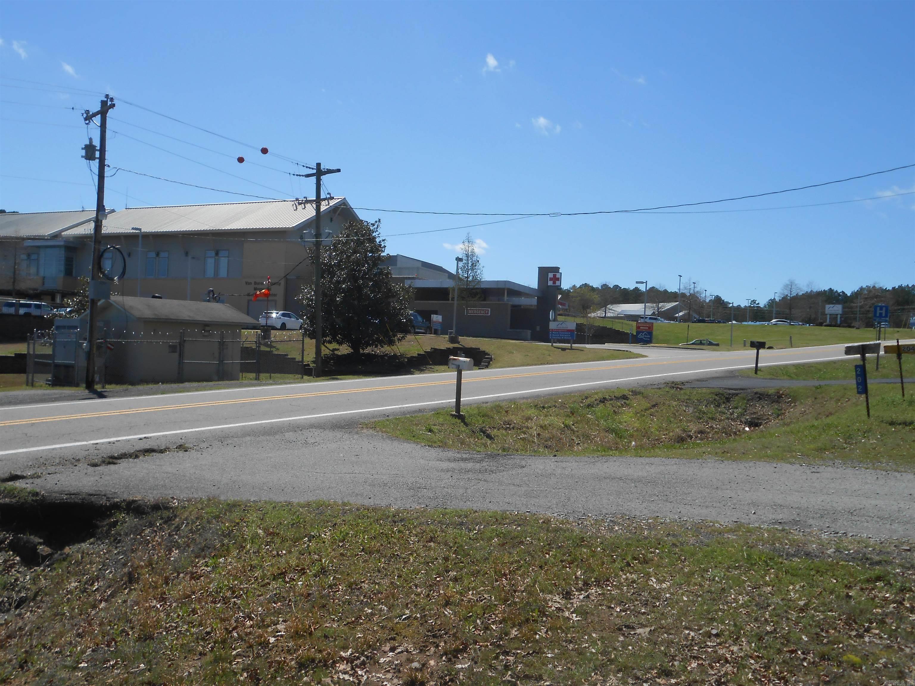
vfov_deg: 46.8
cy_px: 343
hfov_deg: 60.0
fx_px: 793
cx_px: 458
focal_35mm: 30
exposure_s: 1/1250
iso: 80
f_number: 3.8
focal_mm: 5.3
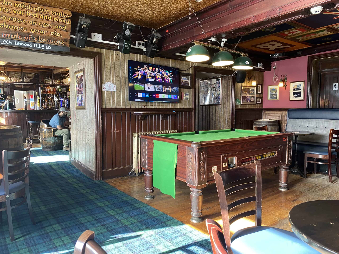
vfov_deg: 53.1
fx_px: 255
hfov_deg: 67.3
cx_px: 170
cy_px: 127
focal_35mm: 26
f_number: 1.8
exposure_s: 1/50
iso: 160
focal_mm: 4.25
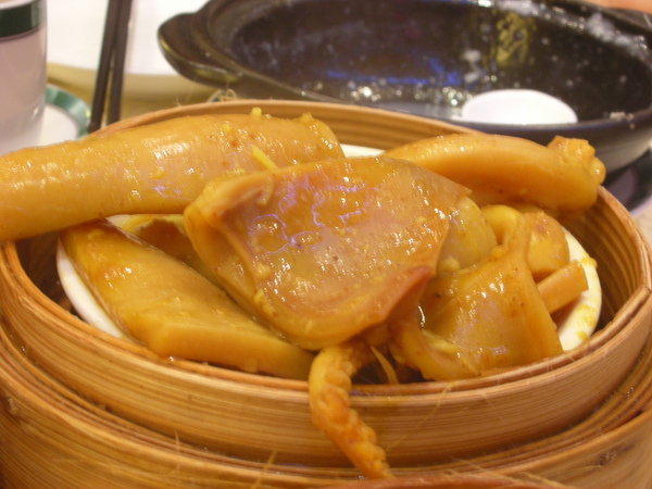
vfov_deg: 24.0
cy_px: 244
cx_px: 326
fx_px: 1149
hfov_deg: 31.7
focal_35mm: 61
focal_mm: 10.1
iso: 111
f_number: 4
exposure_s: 1/4
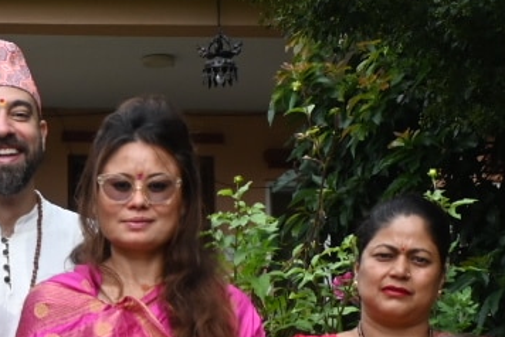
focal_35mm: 153
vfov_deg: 8.8
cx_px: -262
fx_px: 2154
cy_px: 472
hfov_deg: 12.7
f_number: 5
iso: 200
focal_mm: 22.5
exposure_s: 1/250
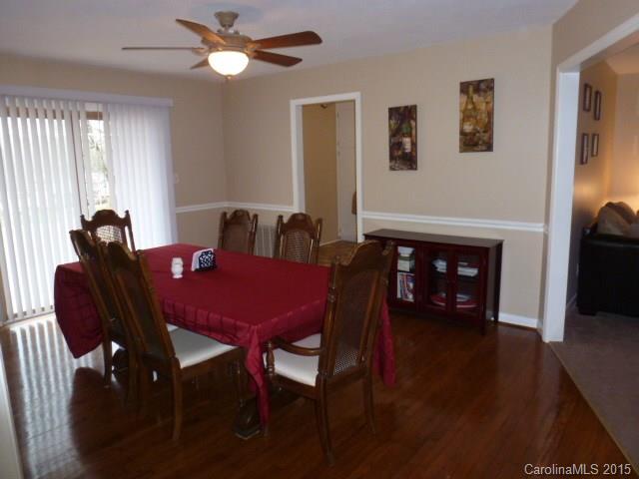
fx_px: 443
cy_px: 240
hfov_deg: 71.6
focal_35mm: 24
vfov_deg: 56.8
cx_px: 320
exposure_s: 1/60
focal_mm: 4.3
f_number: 3.3
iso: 320
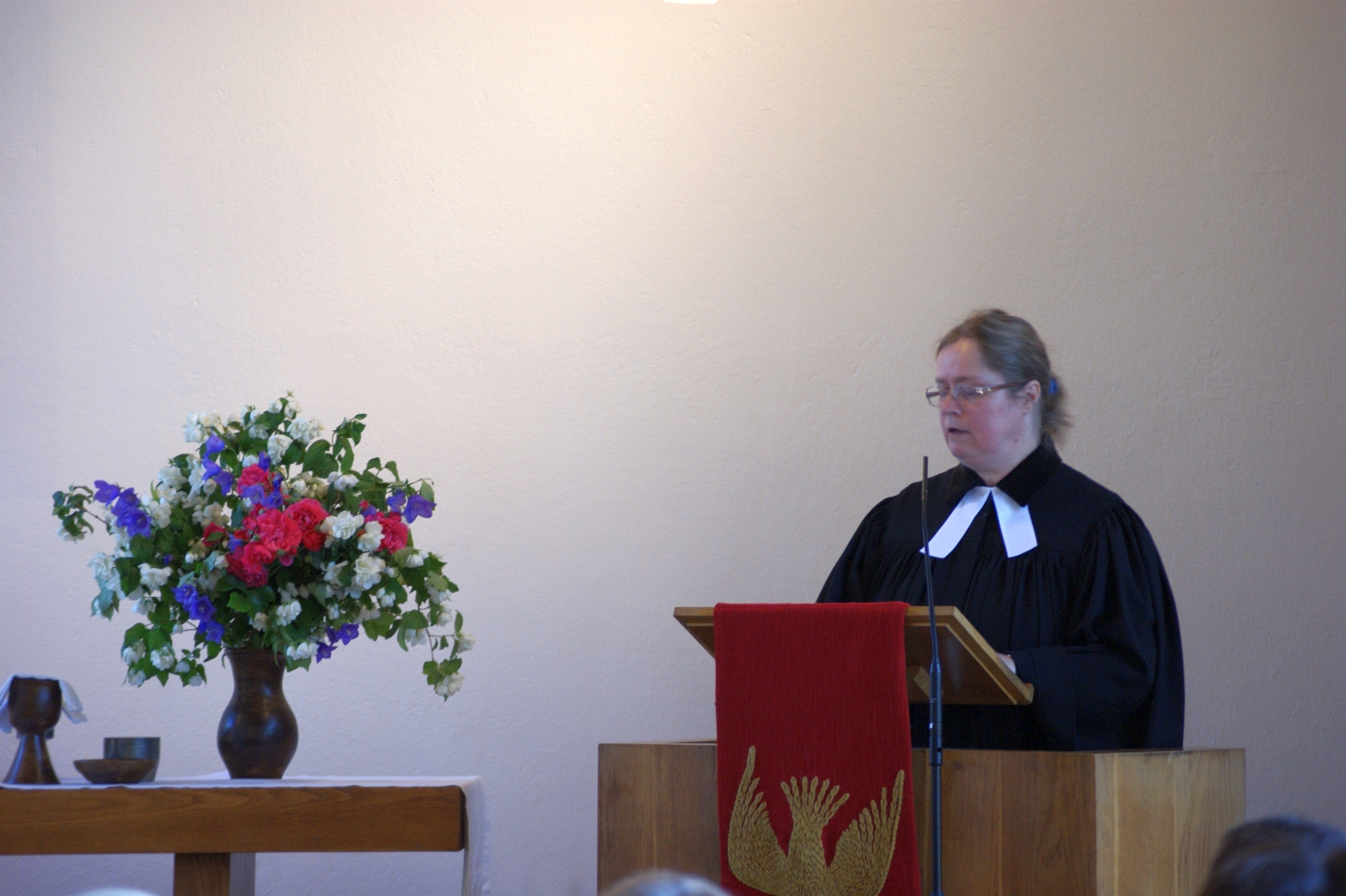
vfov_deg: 9.1
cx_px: 673
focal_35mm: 150
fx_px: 5604
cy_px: 448
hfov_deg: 13.7
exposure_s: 1/25
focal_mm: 100
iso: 400
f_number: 4
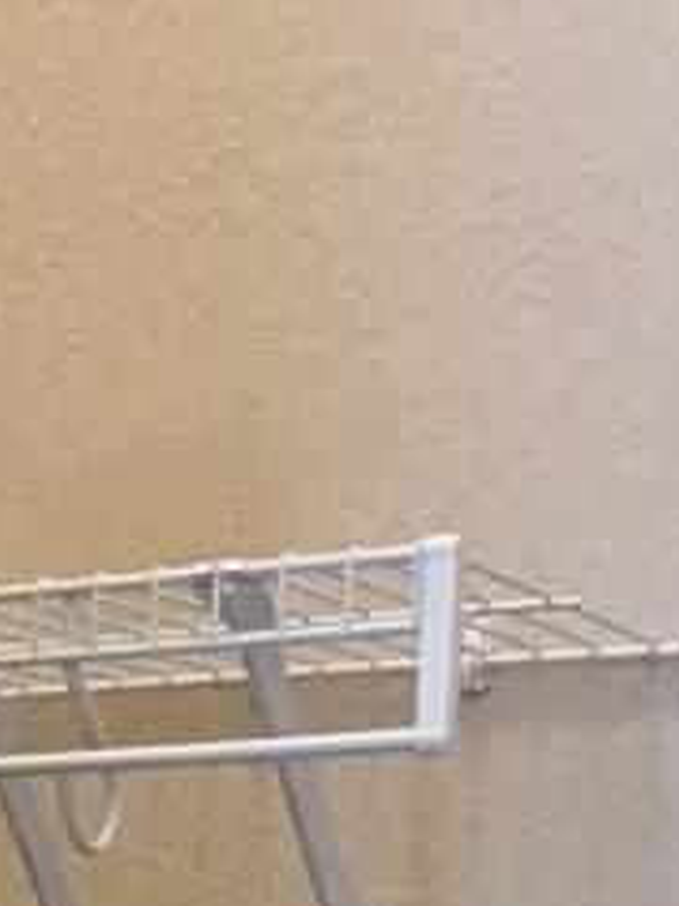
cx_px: -385
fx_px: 3008
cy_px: 1446
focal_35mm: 115
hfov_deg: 12.2
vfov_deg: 15.5
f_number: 1.8
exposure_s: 1/60
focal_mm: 3
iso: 250
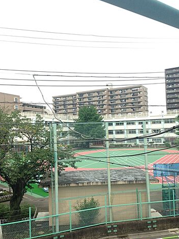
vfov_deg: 54.0
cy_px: 122
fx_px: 235
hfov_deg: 41.8
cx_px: 87
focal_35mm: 34
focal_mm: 4.12
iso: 50
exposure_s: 1/968
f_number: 2.4
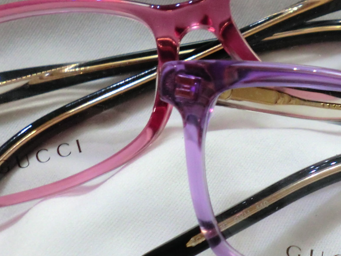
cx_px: 347
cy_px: 135
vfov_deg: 17.8
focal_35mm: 83
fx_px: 817
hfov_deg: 22.6
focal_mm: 5.8
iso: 160
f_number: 3.5
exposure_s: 1/60
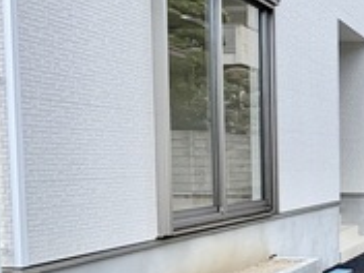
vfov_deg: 28.3
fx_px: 536
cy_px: 188
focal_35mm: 51
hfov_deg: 28.5
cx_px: 507
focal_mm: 2.22
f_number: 2.2
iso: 64
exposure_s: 1/787
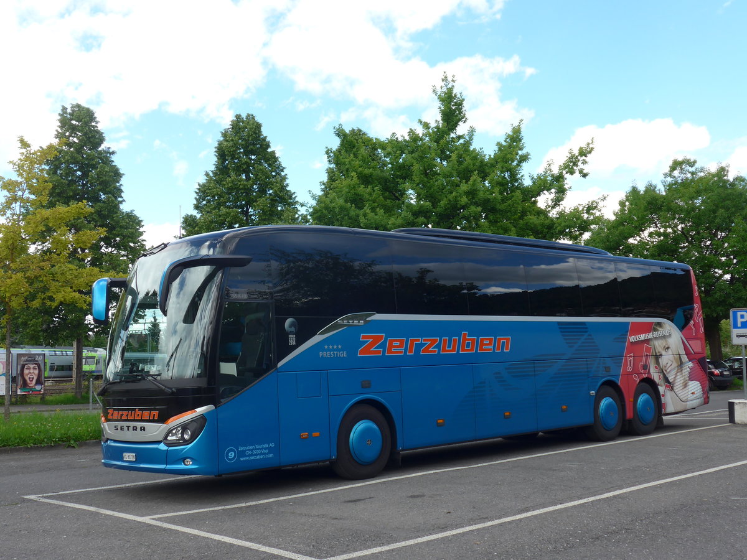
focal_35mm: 41
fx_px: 885
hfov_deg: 45.8
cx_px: 374
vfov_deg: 35.1
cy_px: 280
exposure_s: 1/640
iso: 80
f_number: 2.8
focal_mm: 8.4
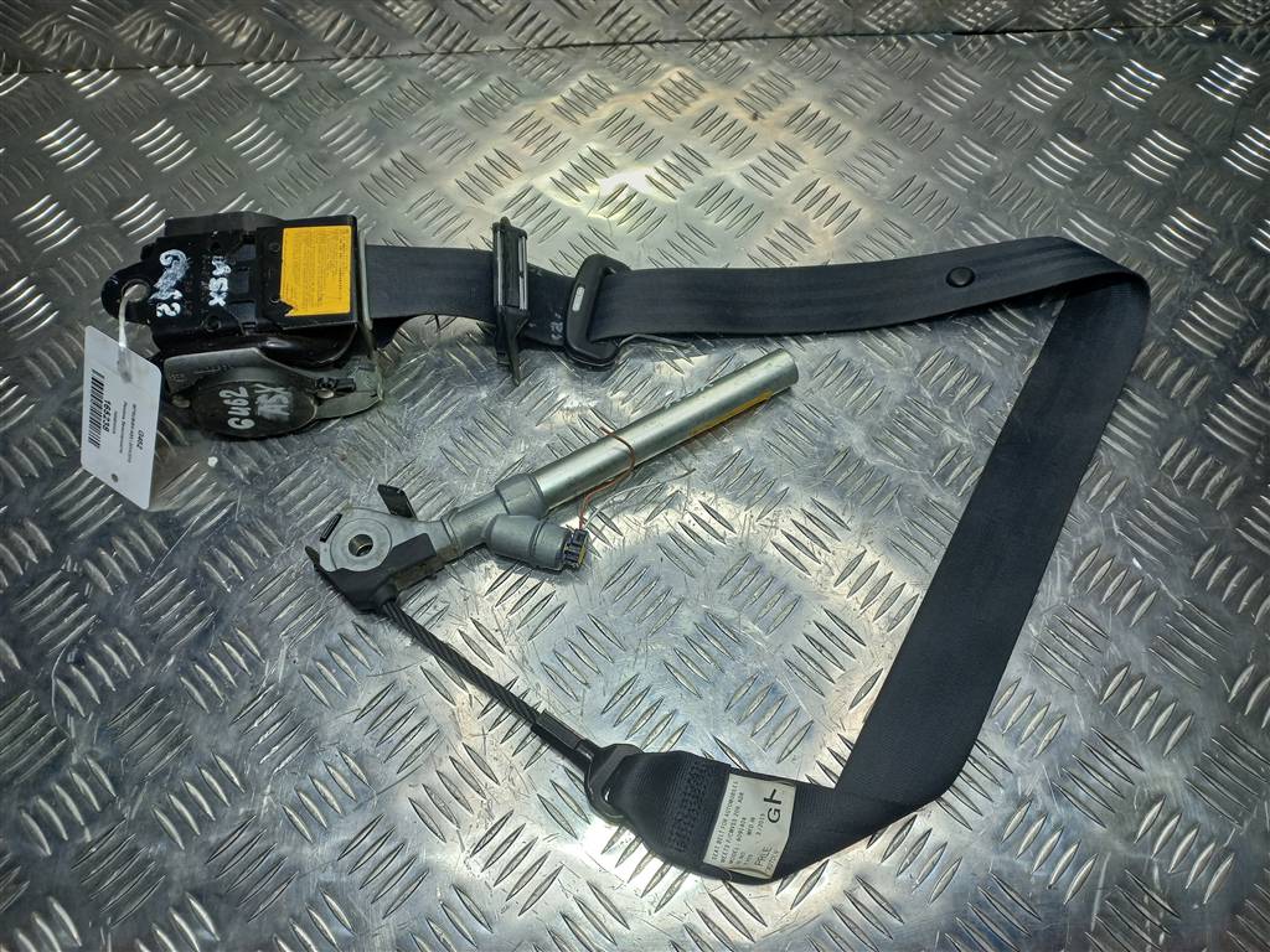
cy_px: 476
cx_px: 635
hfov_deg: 69.4
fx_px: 917
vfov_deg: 54.9
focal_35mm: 25
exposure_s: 1/100
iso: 25
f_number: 1.8
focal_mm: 4.6
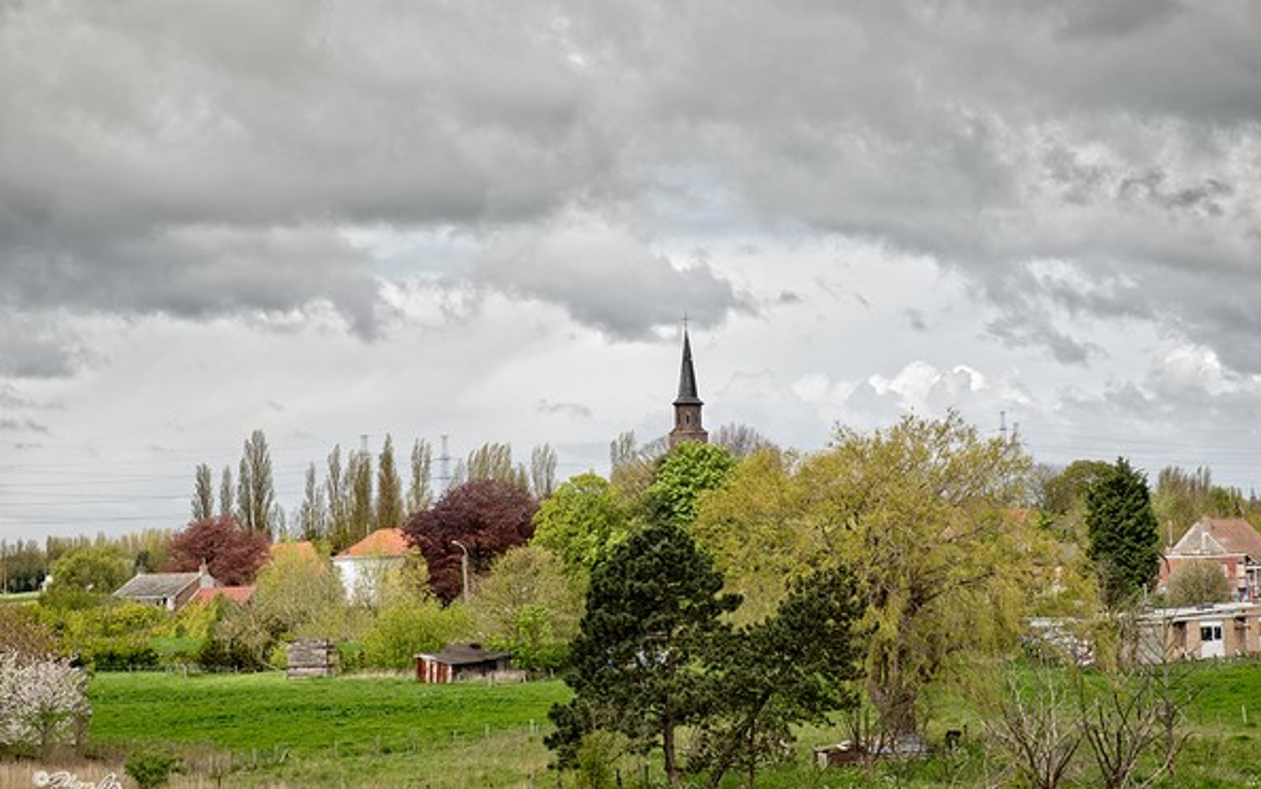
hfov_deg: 28.6
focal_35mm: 72
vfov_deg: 18.1
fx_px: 2475
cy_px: 408
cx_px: 634
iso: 100
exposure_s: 1/250
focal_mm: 70
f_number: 8
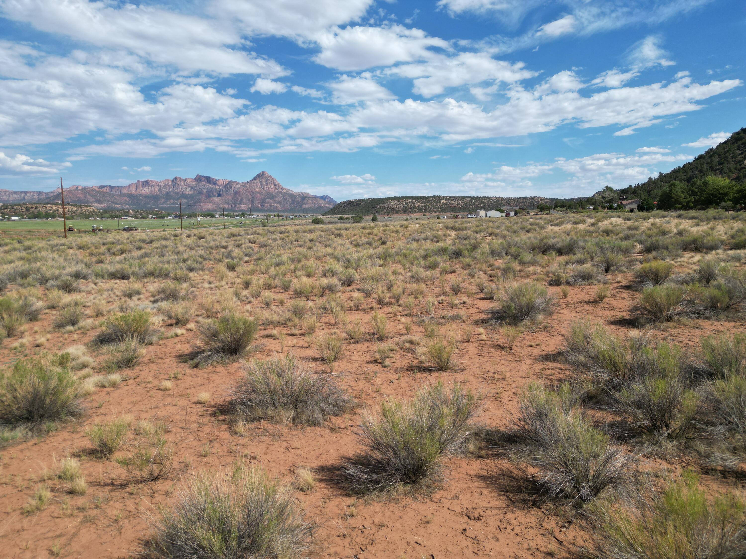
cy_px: 280
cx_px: 373
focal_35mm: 24
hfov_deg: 71.6
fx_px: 517
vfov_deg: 56.8
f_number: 1.7
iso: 110
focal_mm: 6.72
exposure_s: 1/3200
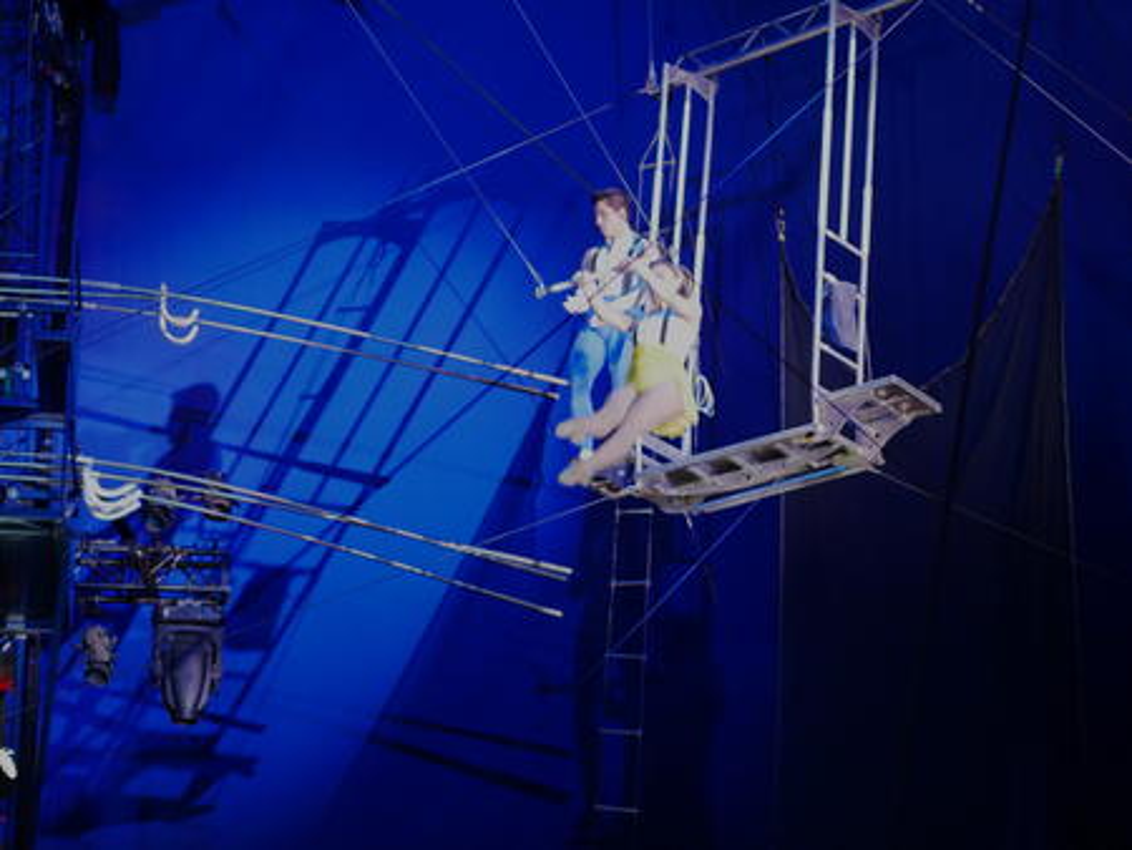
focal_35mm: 90
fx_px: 2945
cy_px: 425
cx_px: 566
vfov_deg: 16.4
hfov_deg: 21.8
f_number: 1.8
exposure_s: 1/100
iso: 500
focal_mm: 45
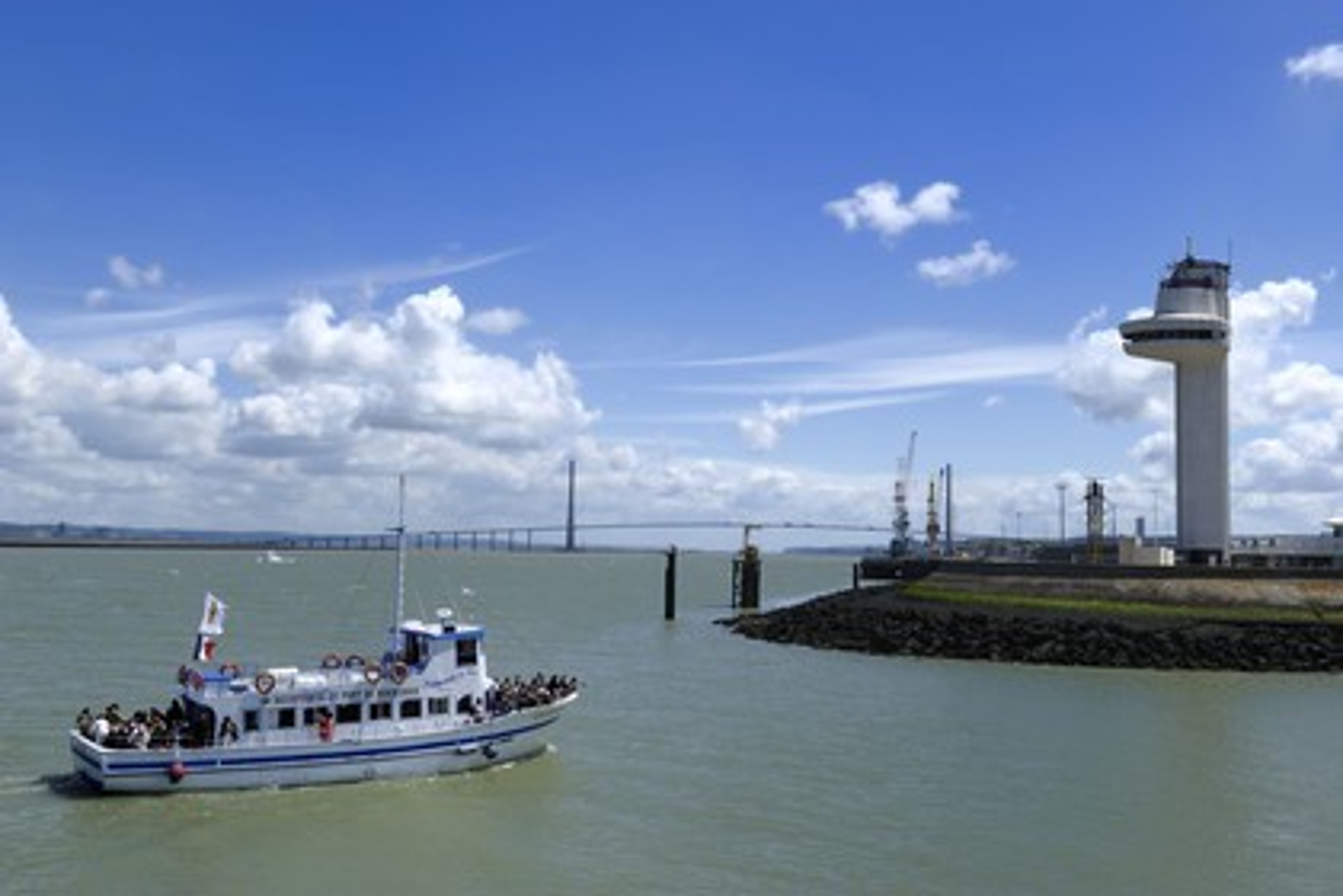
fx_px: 1418
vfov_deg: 35.1
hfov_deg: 50.7
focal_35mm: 38
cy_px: 448
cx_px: 672
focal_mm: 38
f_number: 18
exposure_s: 1/200
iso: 200
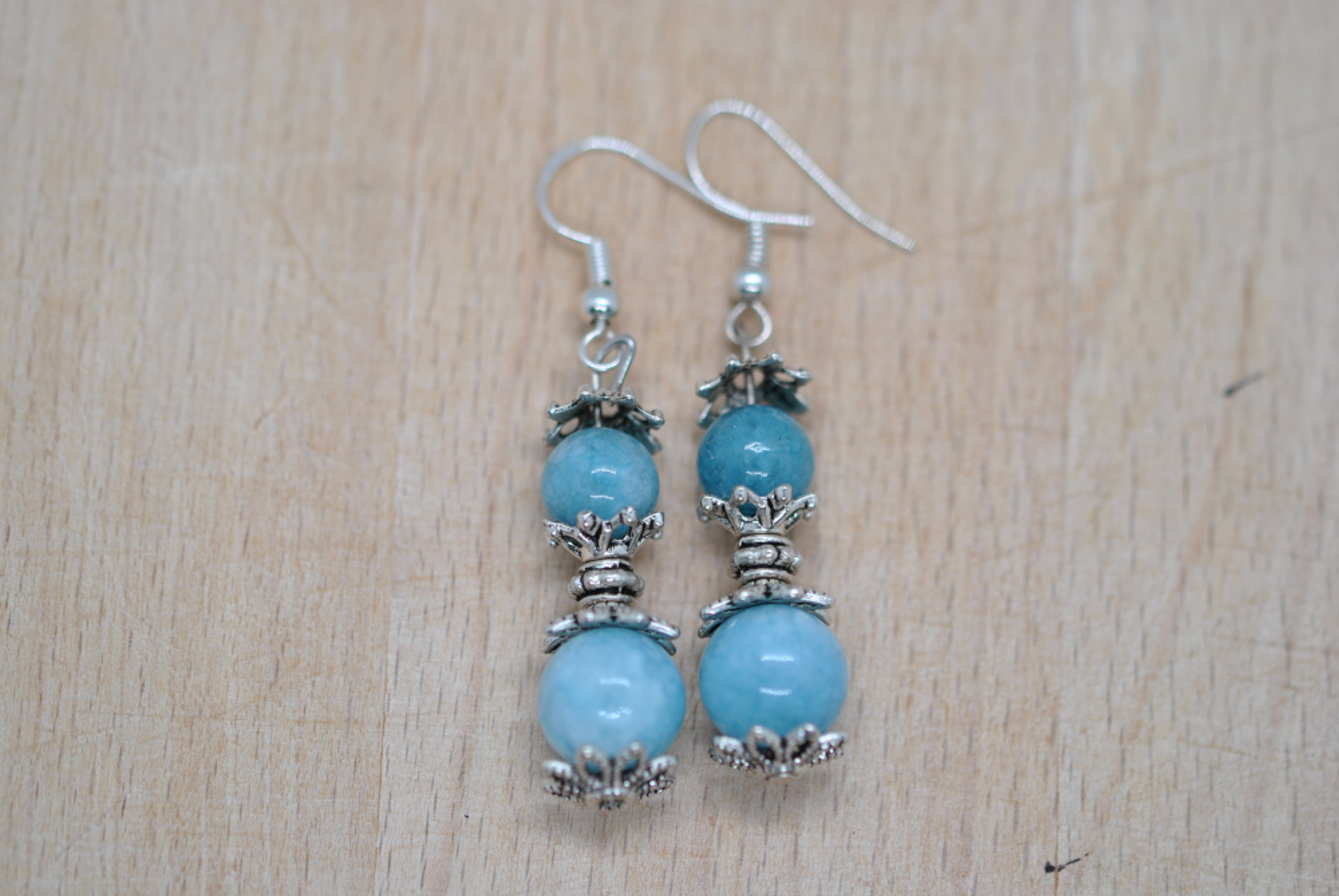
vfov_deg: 8.7
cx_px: 670
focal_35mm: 158
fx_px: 5864
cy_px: 448
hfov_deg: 13.0
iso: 200
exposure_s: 1/250
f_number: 4
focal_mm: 105
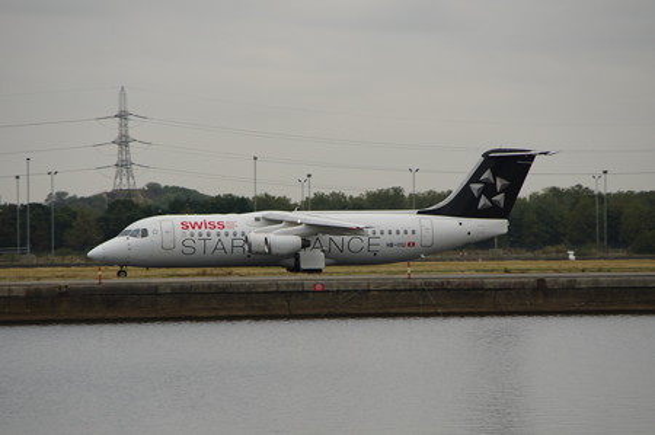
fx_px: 3671
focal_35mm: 202
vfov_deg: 6.8
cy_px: 218
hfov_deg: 10.2
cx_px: 328
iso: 800
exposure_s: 1/100
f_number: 5.6
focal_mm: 135
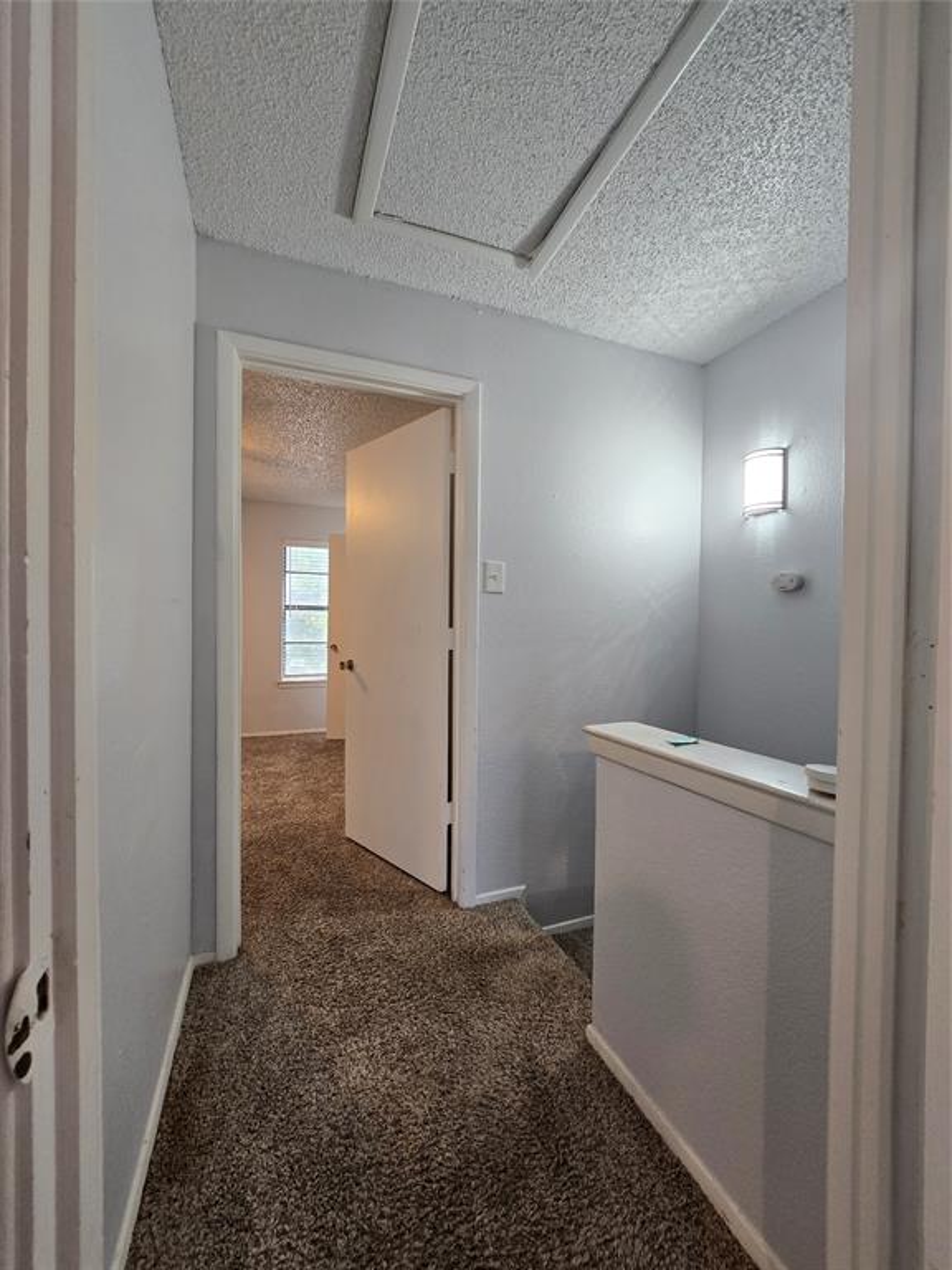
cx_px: 476
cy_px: 635
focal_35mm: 13
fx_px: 477
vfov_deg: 106.2
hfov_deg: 89.9
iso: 160
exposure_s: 1/60
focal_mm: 2.2
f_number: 2.2
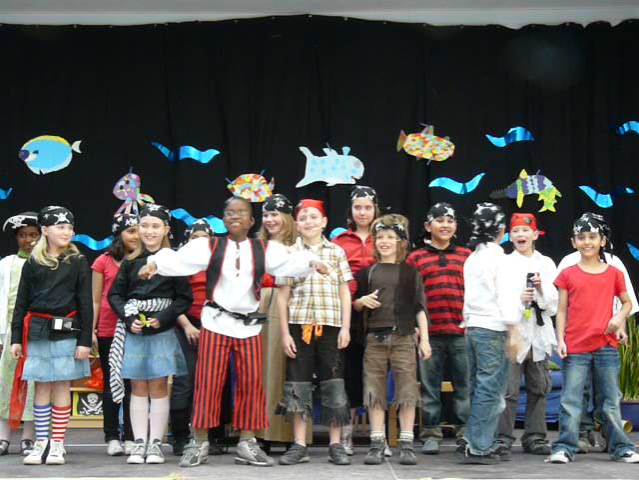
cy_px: 240
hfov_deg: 33.2
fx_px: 1071
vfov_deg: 25.2
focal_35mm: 58
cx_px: 320
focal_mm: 9.6
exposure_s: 1/40
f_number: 5.6
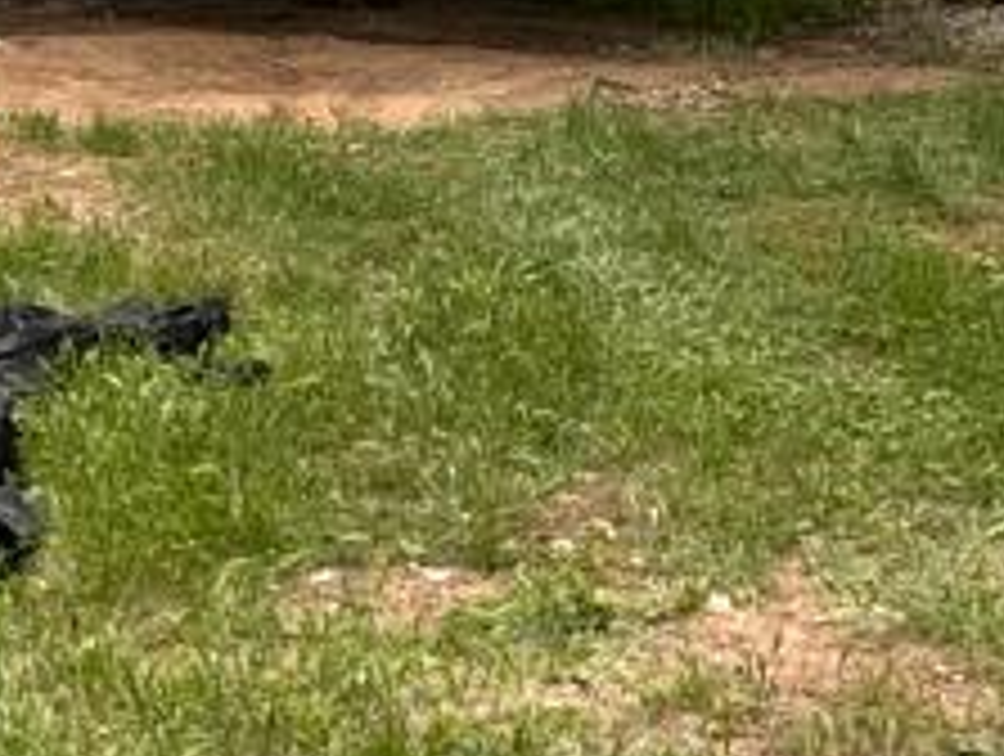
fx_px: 2731
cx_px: 648
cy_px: 47
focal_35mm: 94
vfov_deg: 15.5
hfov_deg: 20.8
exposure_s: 1/565
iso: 40
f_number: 2.2
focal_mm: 2.22
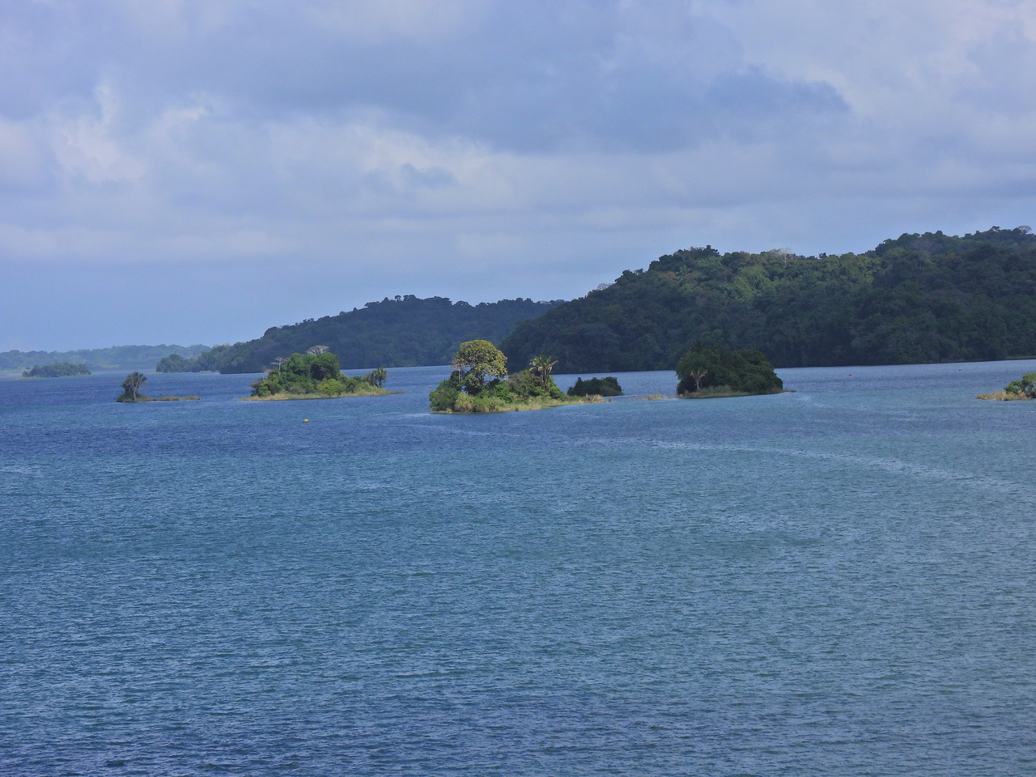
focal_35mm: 125
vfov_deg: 11.9
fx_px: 3741
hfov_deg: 15.8
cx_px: 518
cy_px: 388
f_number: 4.5
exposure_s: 1/1600
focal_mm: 22.3
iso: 100
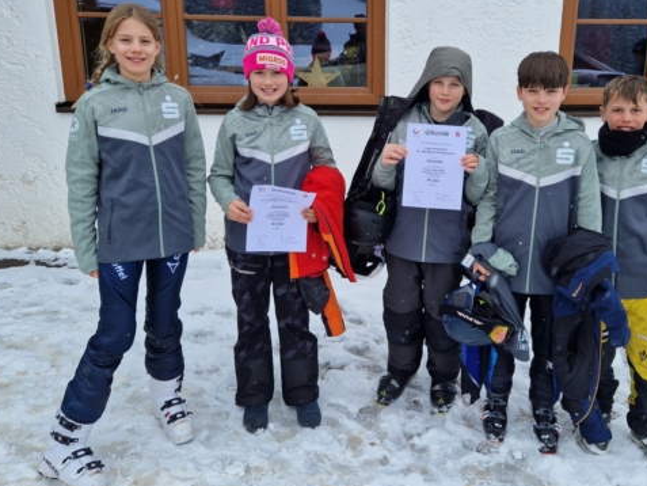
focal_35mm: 34
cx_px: 394
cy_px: 192
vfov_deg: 41.6
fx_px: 636
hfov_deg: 53.5
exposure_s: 1/297
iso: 50
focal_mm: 5.4
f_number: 1.8
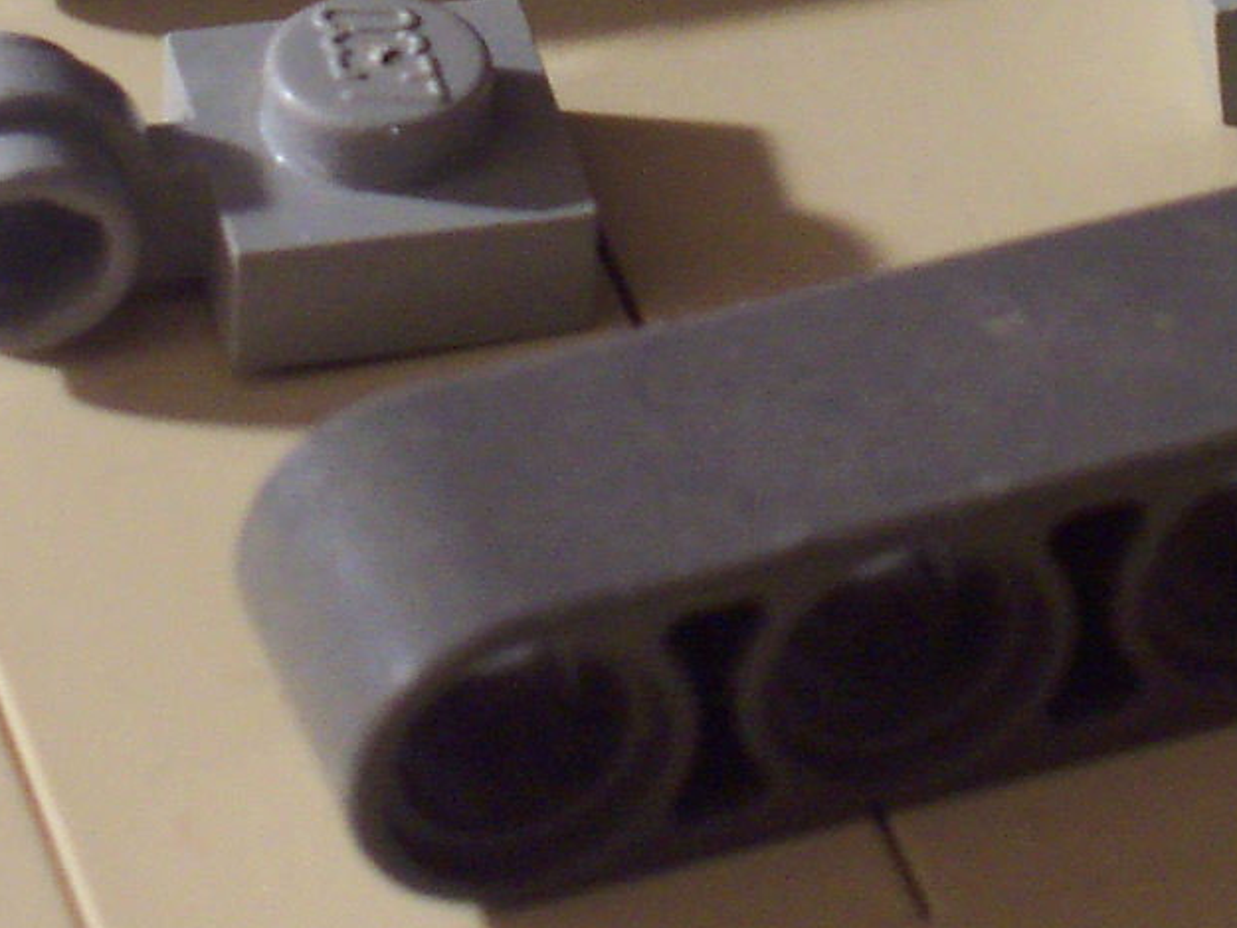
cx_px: 873
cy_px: 8
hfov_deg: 6.7
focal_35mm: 294
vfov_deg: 5.0
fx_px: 10508
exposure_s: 1/8
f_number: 4.8
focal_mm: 16.8
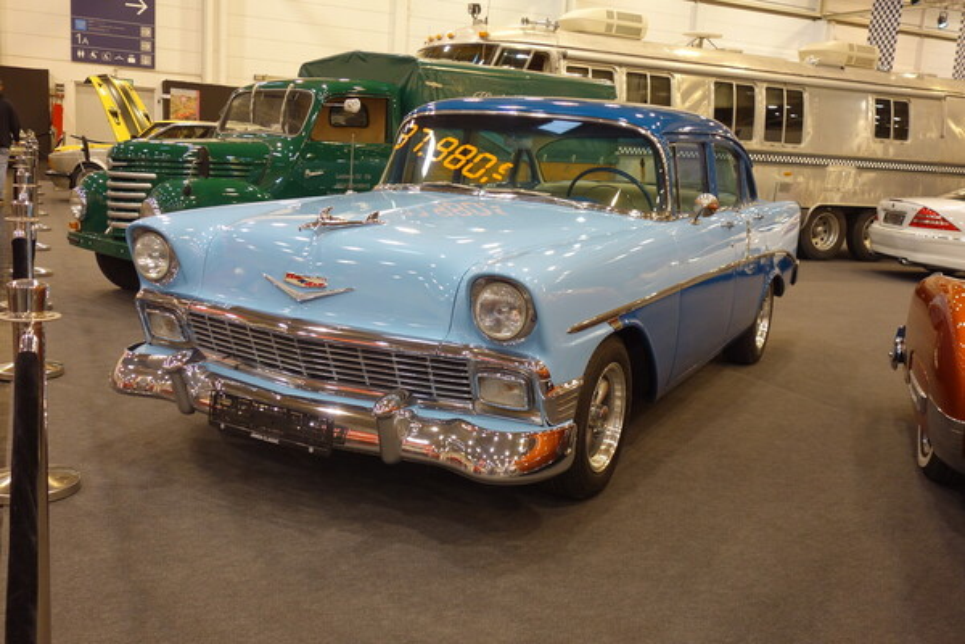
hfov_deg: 54.4
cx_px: 482
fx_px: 938
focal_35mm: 35
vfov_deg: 37.9
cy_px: 322
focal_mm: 13.09
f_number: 2.8
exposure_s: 1/40
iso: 200
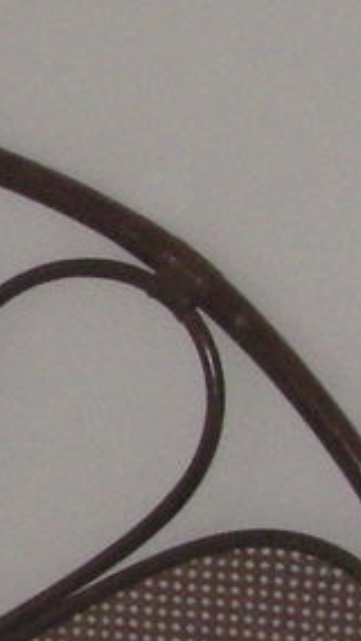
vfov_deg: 9.2
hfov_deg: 4.9
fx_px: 3960
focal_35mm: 233
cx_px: -817
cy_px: 458
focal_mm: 6.3
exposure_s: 1/40
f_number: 6.6
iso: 200
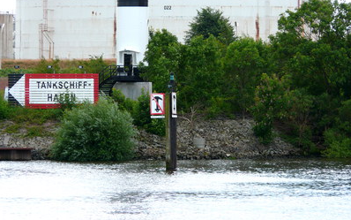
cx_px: 176
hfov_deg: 6.2
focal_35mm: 341
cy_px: 106
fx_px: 3263
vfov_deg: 3.9
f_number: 4.5
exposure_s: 1/250
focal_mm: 52.5
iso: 100
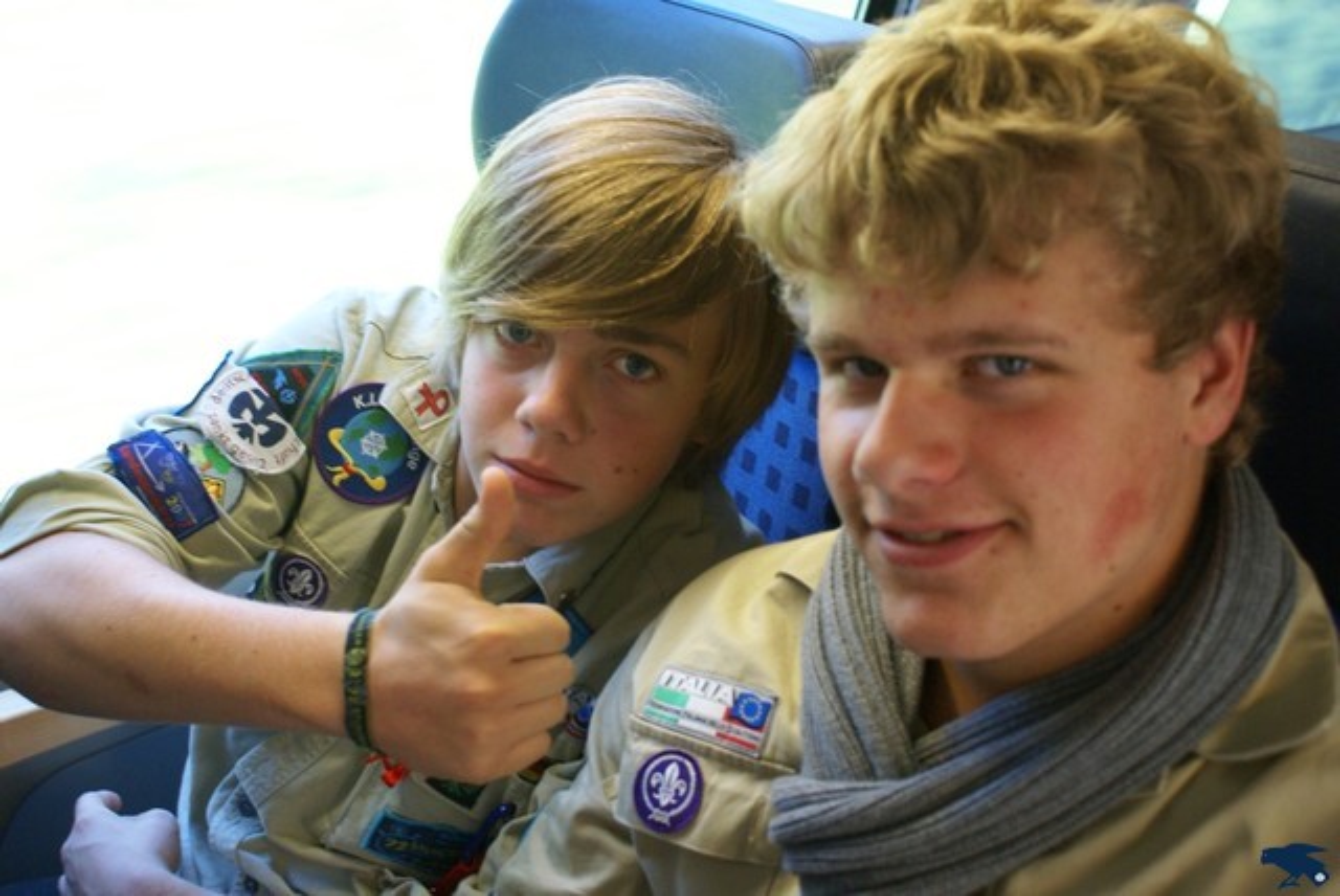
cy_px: 448
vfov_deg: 29.9
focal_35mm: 45
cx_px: 670
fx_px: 1676
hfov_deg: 43.6
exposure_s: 1/50
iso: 400
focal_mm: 30
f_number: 5
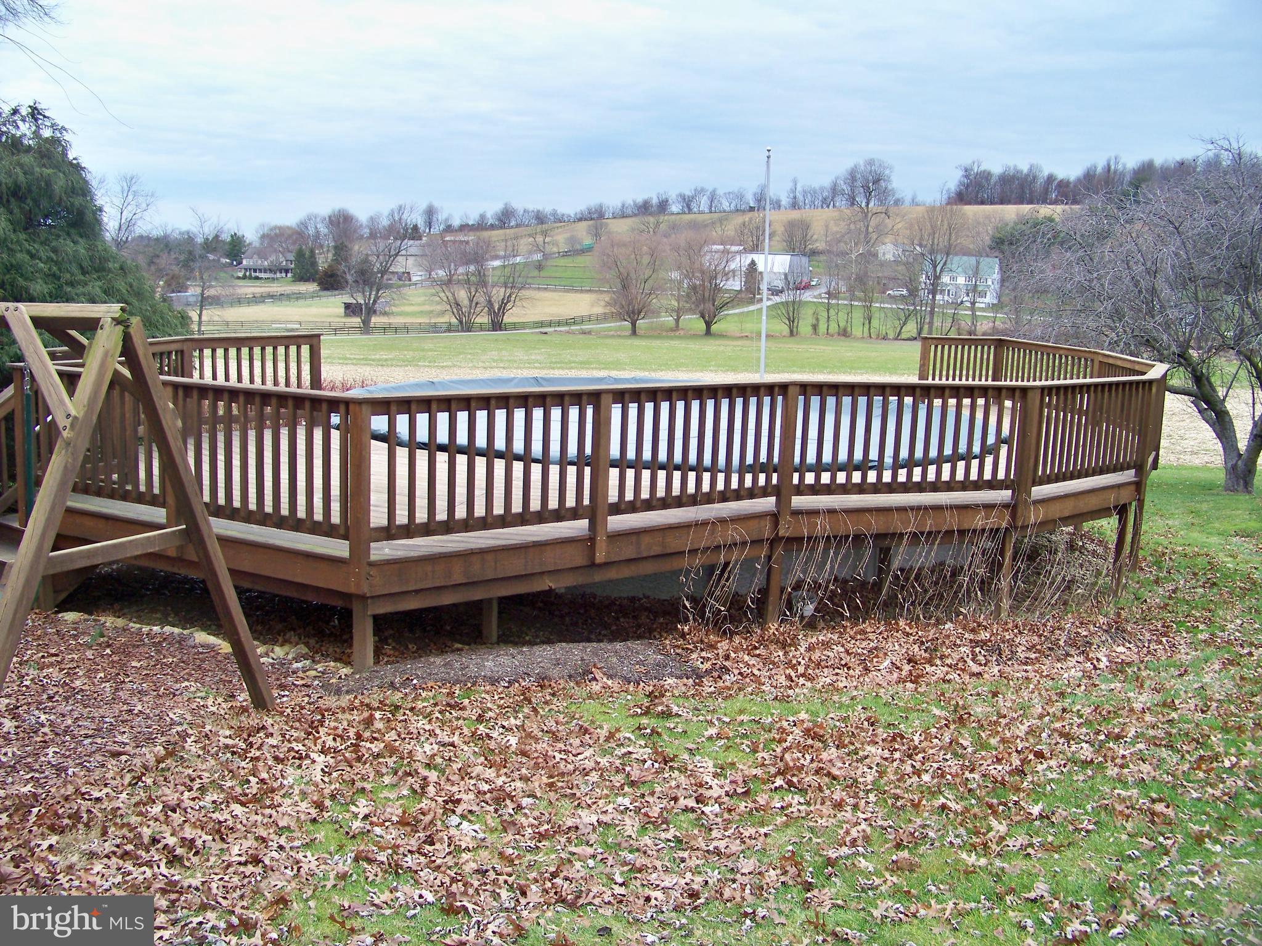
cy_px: 473
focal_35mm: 33
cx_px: 631
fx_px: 1203
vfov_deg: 42.9
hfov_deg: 55.4
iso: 80
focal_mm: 5.85
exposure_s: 1/125
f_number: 2.8
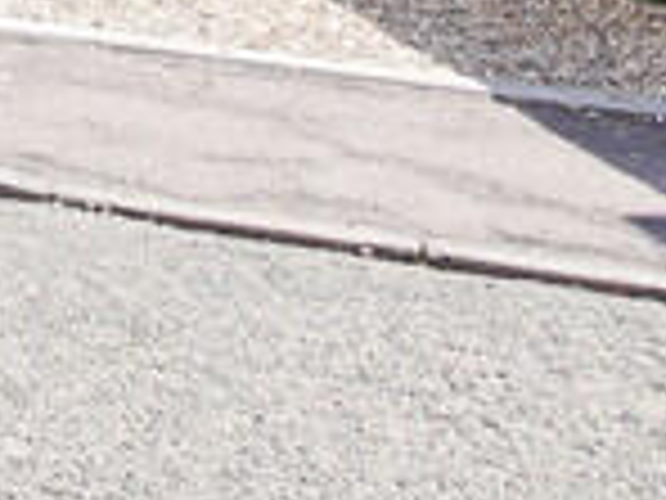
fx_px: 2136
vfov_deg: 9.1
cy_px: -1212
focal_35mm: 111
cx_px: -1098
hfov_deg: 12.3
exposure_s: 1/250
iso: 200
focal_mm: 8
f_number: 6.3
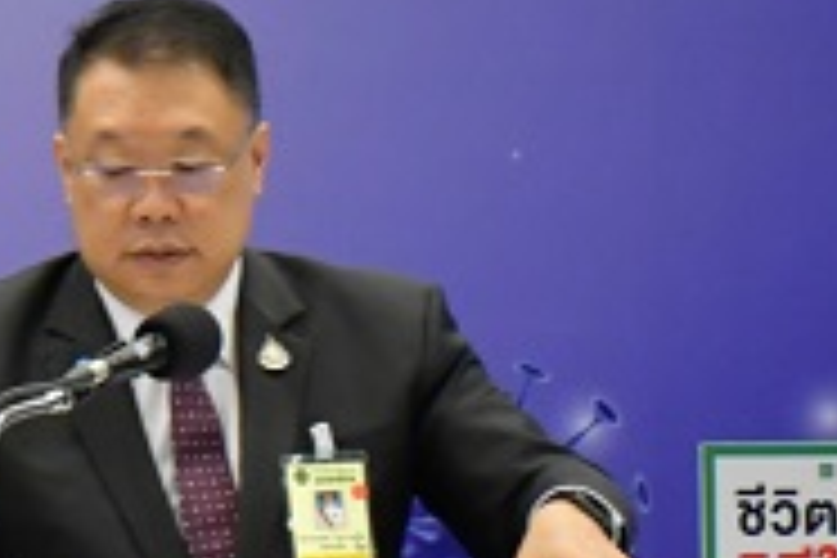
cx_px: -864
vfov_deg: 3.8
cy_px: -47
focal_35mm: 361
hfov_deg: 5.6
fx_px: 8393
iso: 3200
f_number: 5.6
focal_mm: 56
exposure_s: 1/125
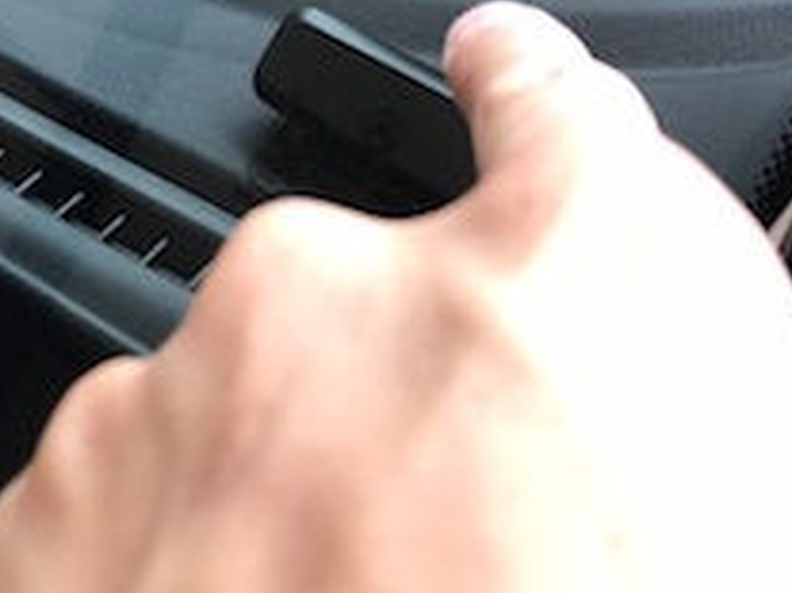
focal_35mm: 65
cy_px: -65
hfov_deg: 29.2
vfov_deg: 21.4
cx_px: 165
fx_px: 1486
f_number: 1.8
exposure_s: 1/120
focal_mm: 3.99
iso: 32
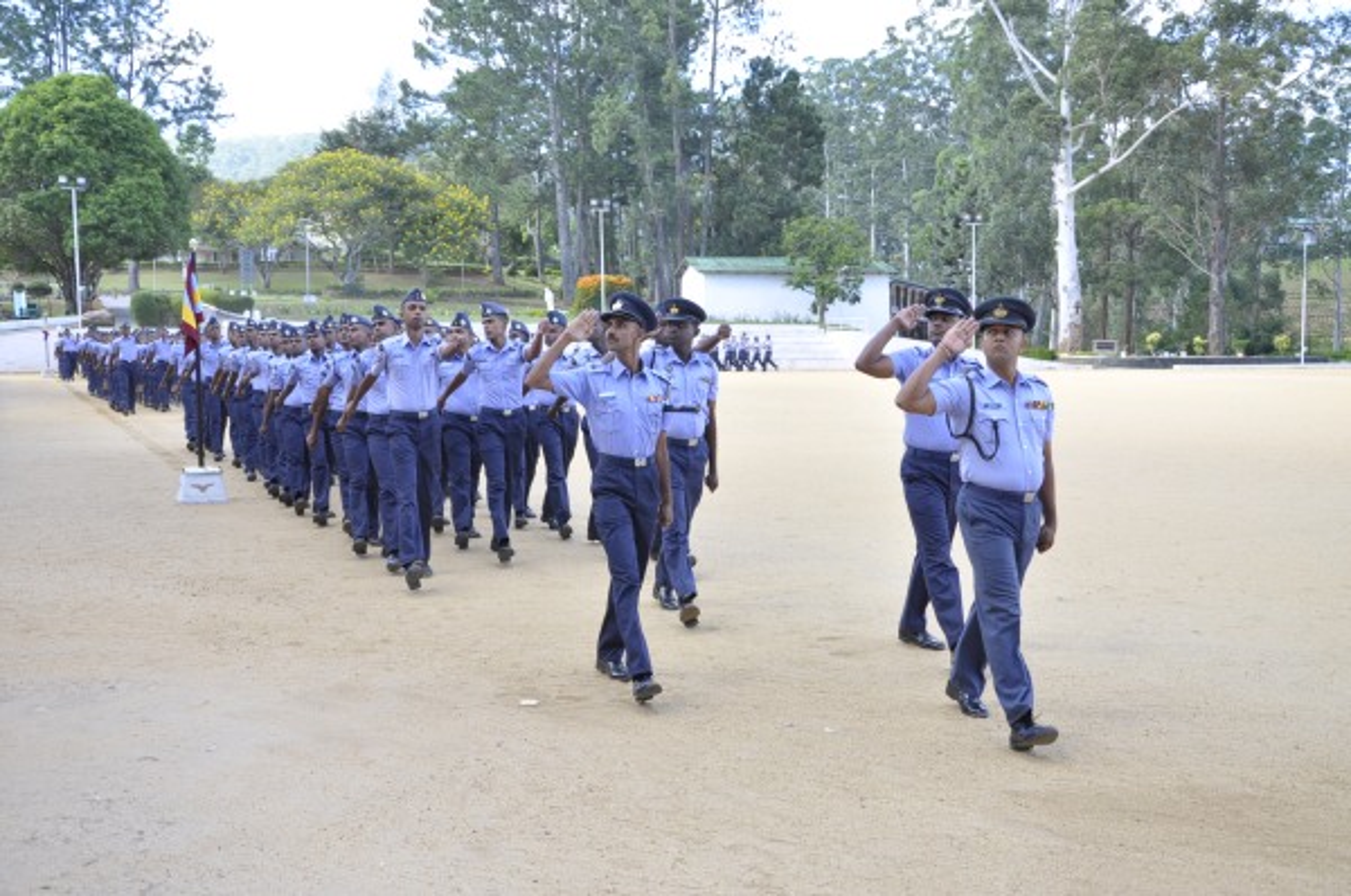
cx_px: 676
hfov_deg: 49.6
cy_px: 448
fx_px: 1461
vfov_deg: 34.1
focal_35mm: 39
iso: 200
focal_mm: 26
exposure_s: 1/100
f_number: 5.6
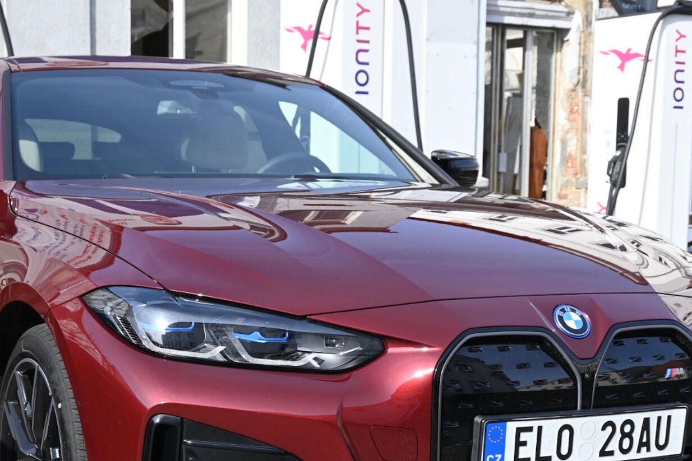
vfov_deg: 19.3
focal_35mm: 70
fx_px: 1346
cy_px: 355
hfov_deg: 28.8
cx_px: 279
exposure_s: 1/250
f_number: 5.6
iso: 100
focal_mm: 30
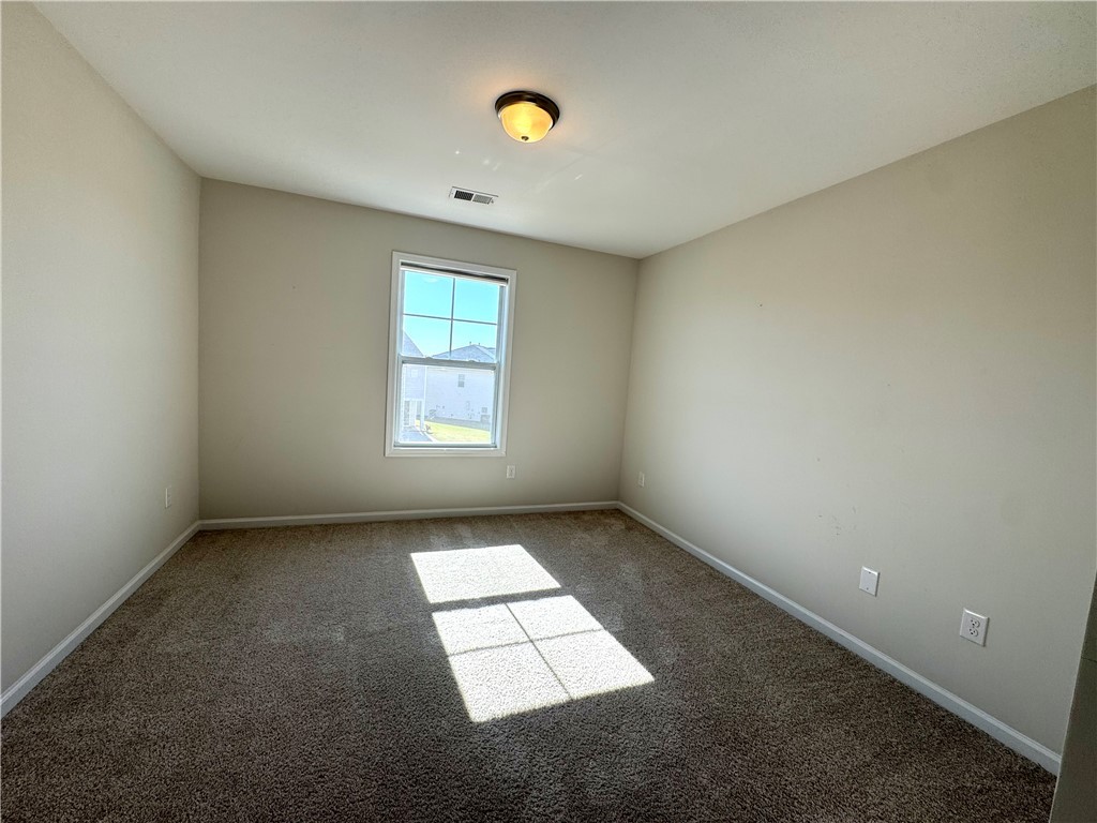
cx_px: 548
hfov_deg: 102.1
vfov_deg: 85.7
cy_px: 412
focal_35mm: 14
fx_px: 444
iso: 40
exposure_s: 1/272
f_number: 2.2
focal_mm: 2.22
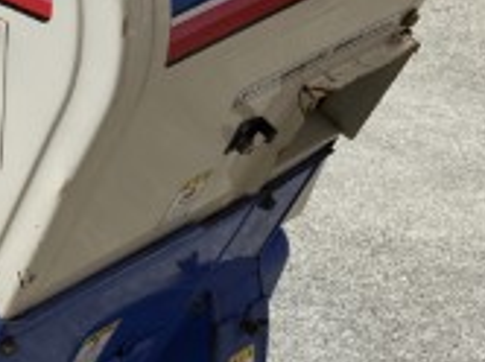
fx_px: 1511
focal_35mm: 108
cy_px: 178
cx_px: -251
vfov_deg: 13.7
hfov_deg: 16.5
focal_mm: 3.99
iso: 32
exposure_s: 1/704
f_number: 1.8
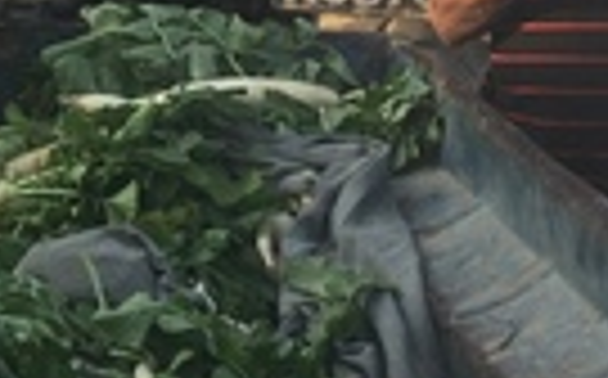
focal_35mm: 146
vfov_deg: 8.9
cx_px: 23
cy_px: 90
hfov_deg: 14.2
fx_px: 2416
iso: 25
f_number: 2.4
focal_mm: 3.3
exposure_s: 1/243
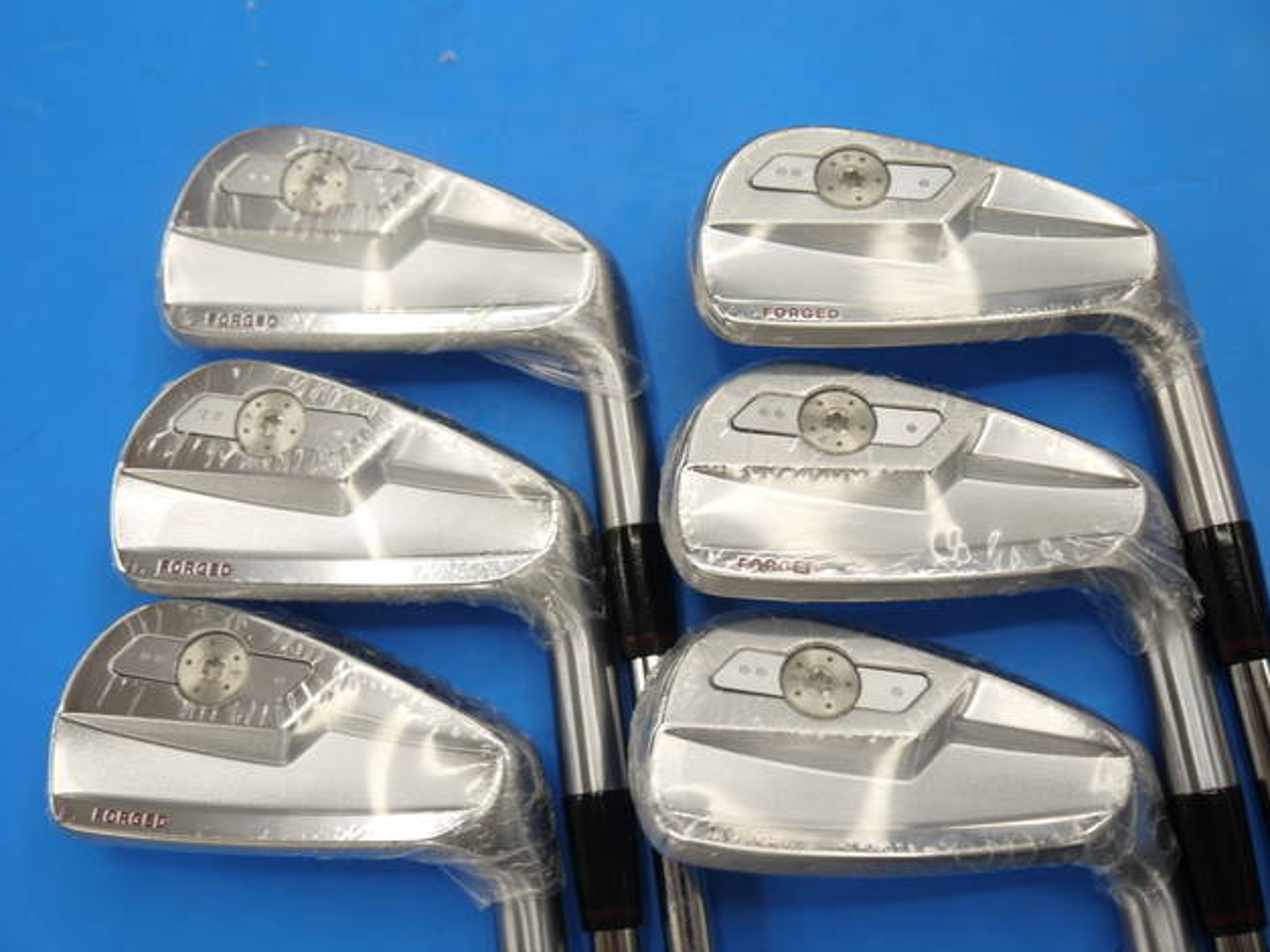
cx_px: 626
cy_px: 468
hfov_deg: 38.9
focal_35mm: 49
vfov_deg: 29.7
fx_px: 1797
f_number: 4.5
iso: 160
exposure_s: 1/80
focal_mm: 24
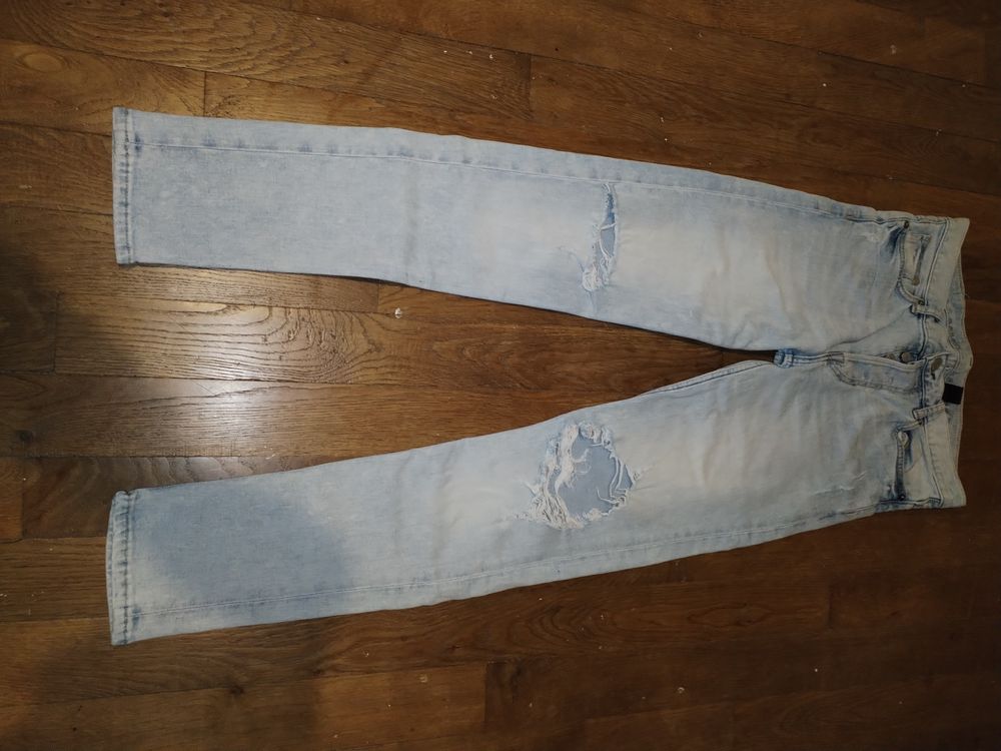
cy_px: 376
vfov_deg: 53.1
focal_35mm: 26
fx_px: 752
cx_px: 500
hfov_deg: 67.3
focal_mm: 4.75
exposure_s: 1/25
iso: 1263
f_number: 1.8
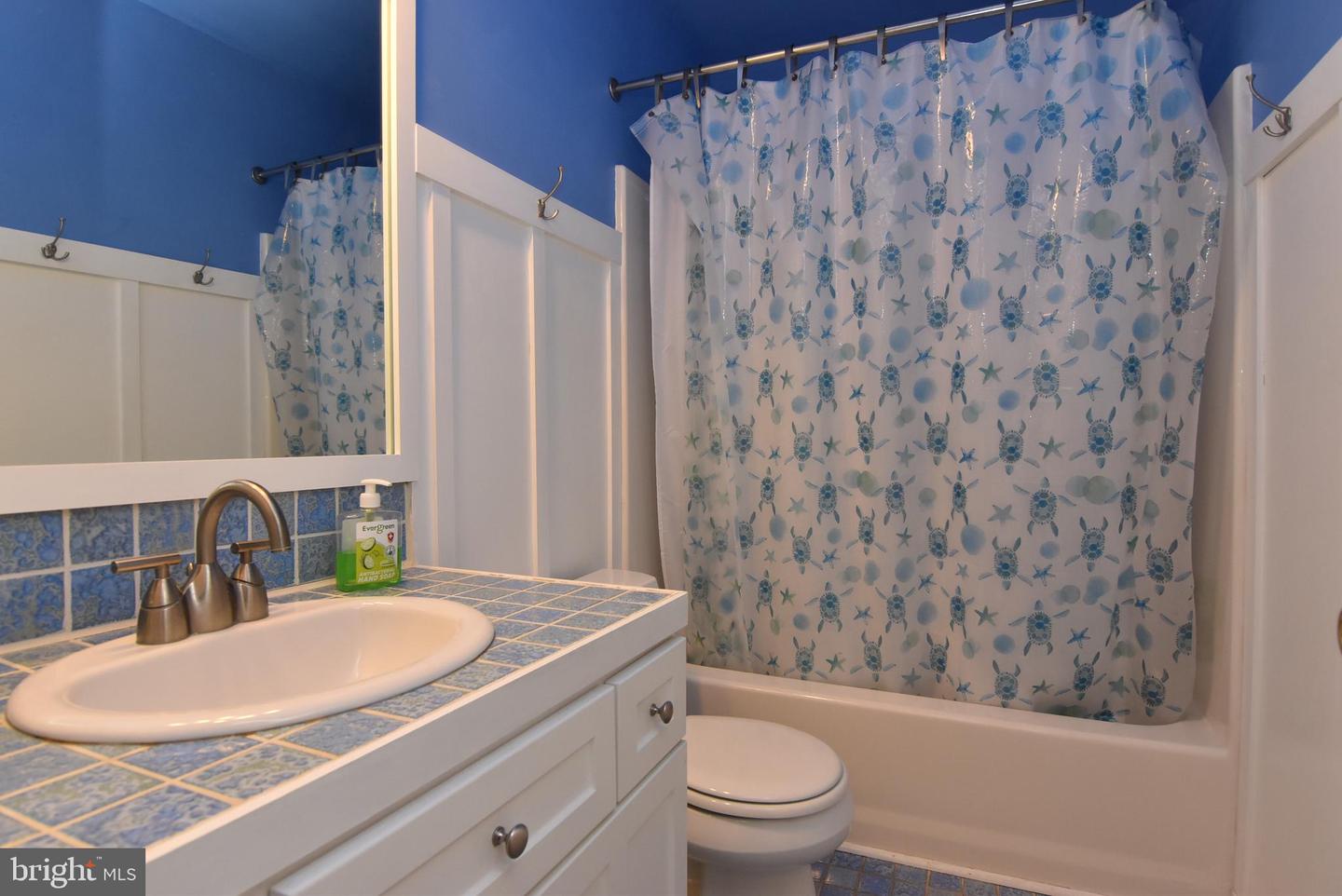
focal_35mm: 18
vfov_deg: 67.5
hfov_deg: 90.0
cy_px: 448
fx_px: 671
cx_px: 671
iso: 800
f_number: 8
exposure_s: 1/80
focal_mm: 12
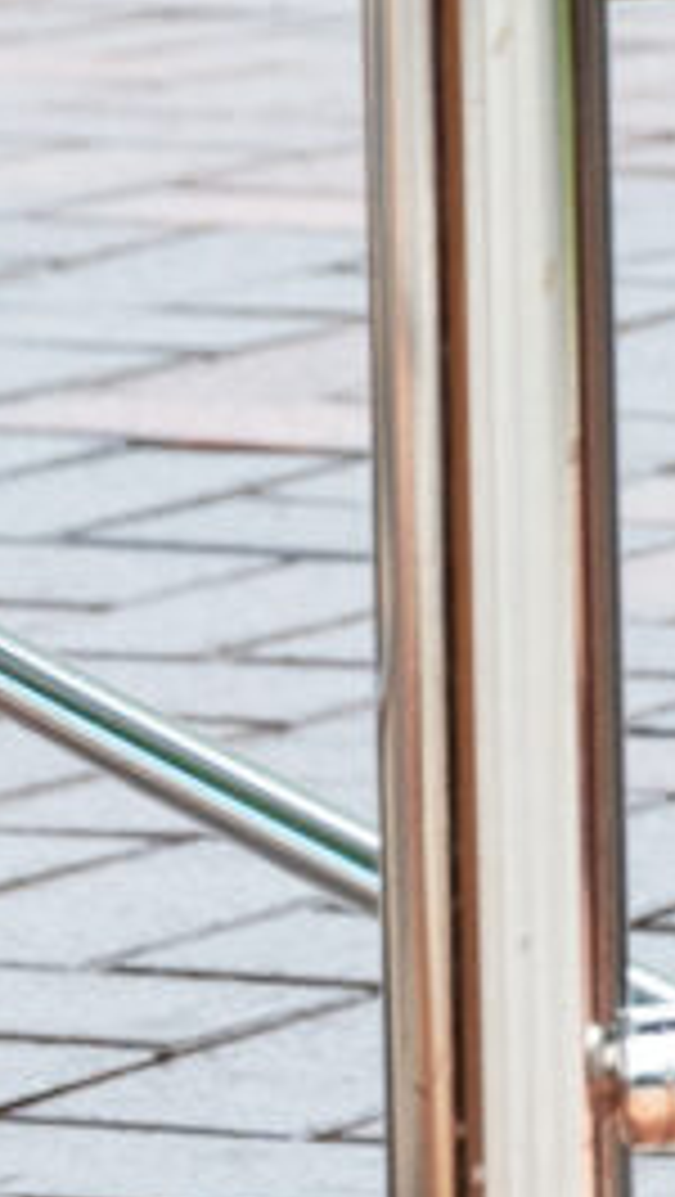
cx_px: 3258
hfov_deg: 2.2
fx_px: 16959
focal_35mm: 534
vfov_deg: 4.0
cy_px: -1636
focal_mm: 53
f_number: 5.6
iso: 160
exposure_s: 1/250
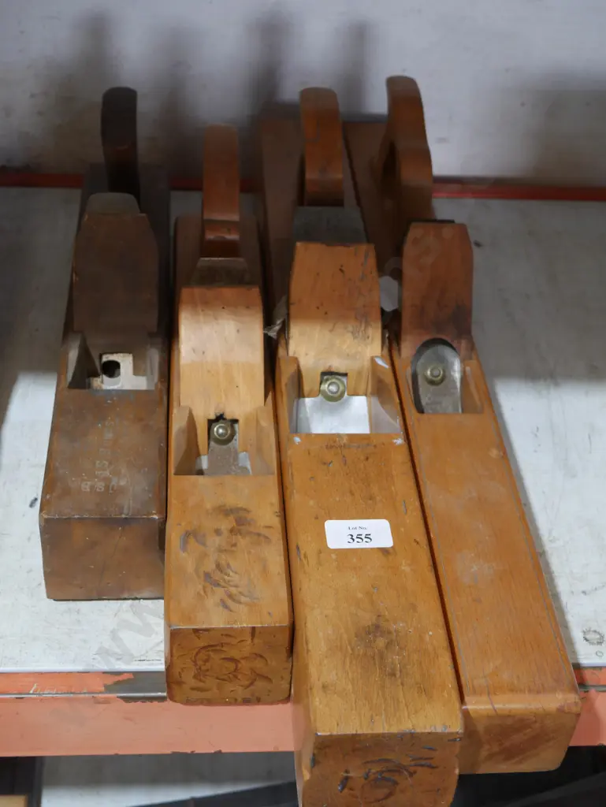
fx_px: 1119
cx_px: 303
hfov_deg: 30.3
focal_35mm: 48
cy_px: 404
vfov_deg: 39.6
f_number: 5.2
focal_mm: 24
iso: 800
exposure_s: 1/60
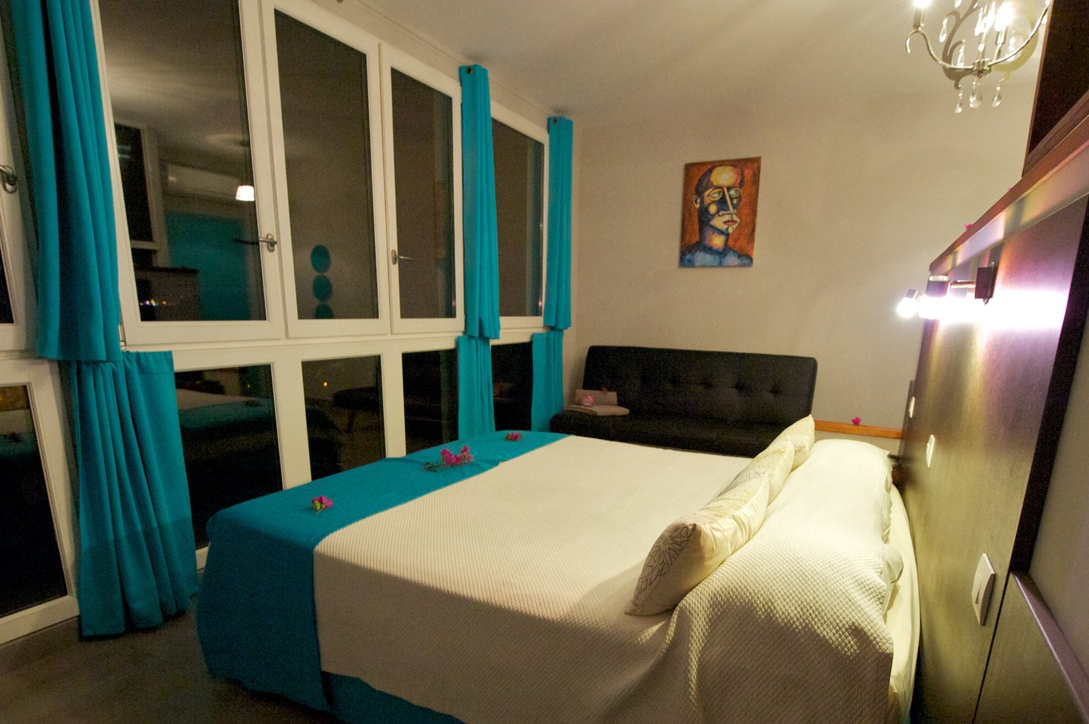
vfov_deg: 60.6
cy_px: 471
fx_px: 604
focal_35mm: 20
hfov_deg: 84.0
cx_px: 557
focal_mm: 14
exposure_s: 1/100
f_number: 5
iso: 5000
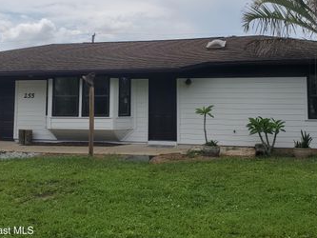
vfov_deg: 36.2
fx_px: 357
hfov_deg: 47.8
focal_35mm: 39
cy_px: 68
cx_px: 158
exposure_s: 1/2365
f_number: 2.4
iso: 50
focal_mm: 4.3
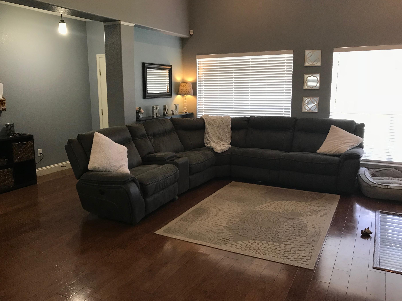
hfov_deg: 59.9
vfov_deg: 46.8
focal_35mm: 30
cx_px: 190
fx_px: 348
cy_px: 146
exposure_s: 1/30
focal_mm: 3.99
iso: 40
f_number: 1.8
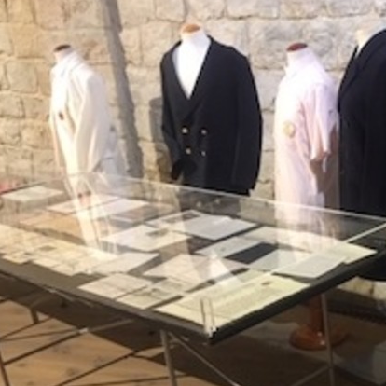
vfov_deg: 29.1
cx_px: 389
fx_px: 732
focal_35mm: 58
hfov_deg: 27.8
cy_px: 292
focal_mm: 4.15
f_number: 2.2
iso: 250
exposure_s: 1/17
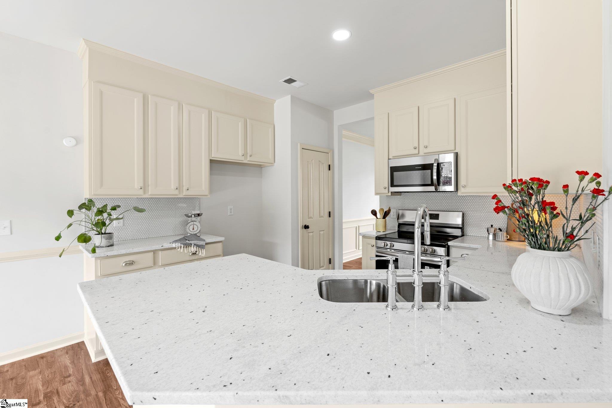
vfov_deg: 73.7
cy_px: 204
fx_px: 272
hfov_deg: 96.7
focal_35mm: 16
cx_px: 306
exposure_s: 1/4
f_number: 9
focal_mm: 16
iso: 250
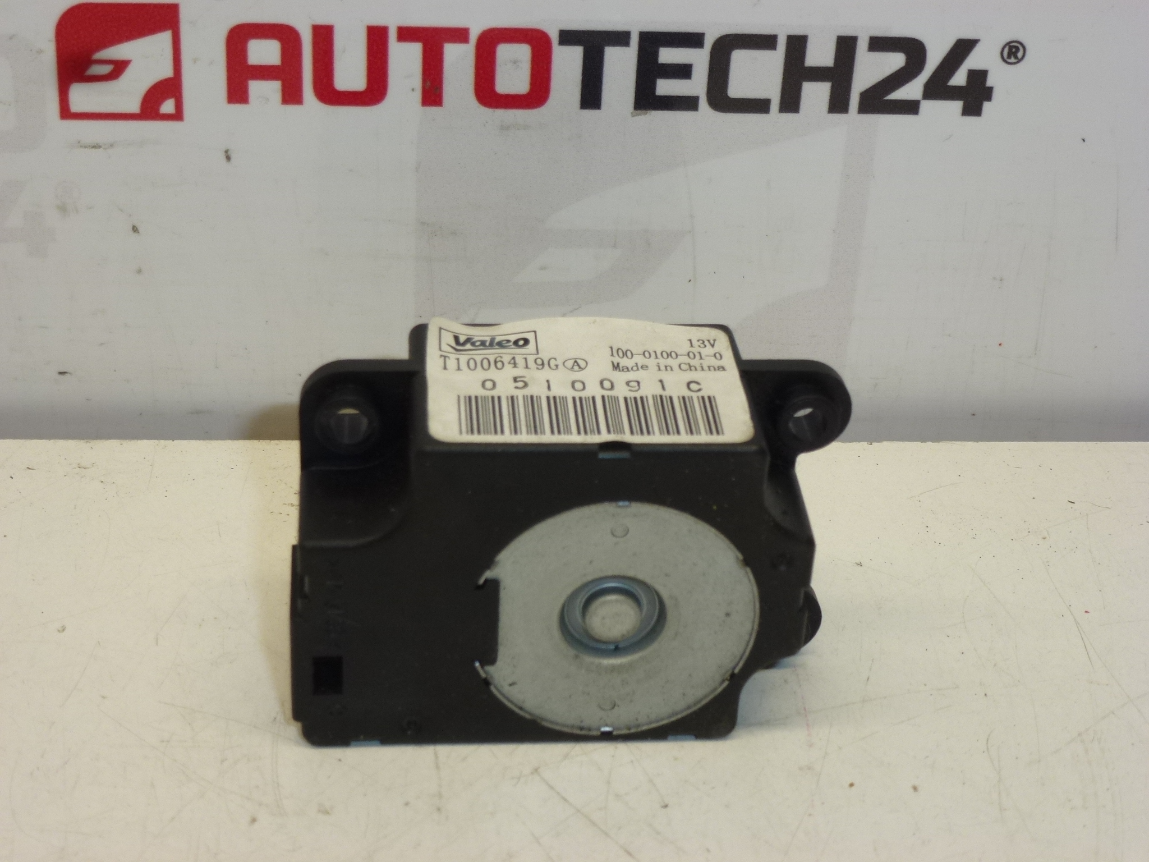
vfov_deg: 25.7
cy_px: 431
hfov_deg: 33.8
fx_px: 1892
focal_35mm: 57
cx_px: 574
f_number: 4.4
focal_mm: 10.1
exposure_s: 1/60
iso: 125
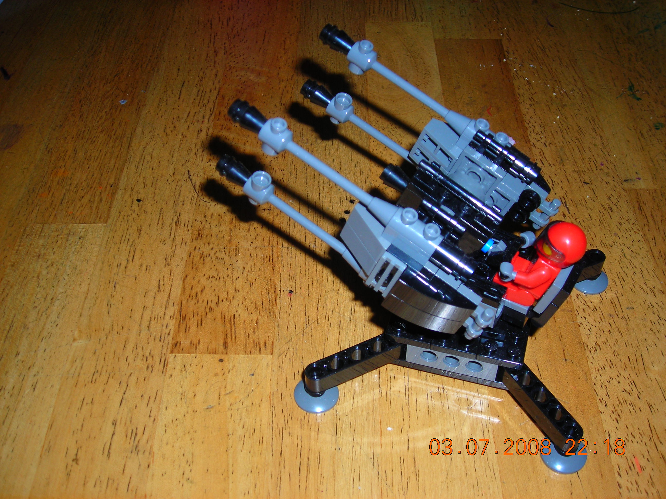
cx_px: 333
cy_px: 250
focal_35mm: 41
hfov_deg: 45.8
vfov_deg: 35.1
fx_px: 789
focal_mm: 6.8
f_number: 3.3
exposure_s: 1/60.1
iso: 50
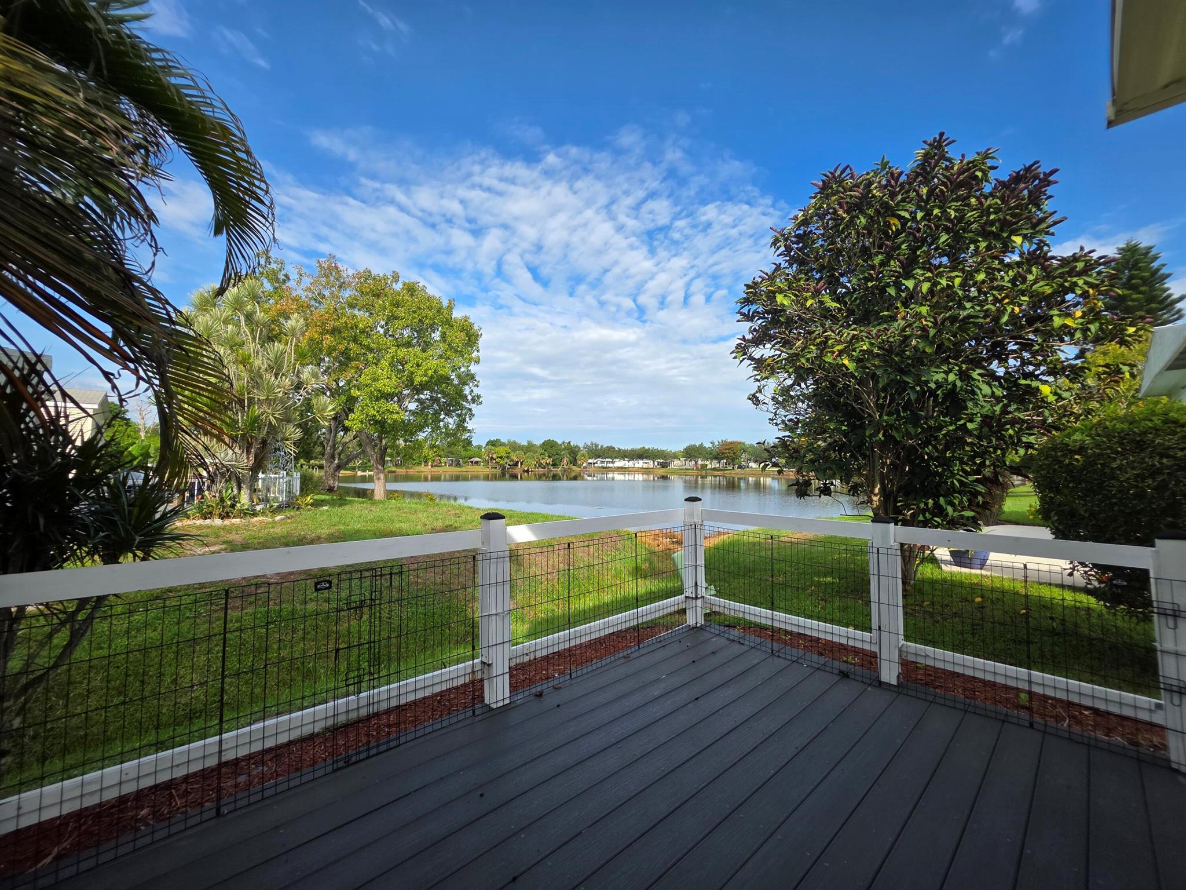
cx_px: 593
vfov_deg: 89.9
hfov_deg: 106.2
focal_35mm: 13
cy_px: 445
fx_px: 445
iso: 40
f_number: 1.9
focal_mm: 2.2
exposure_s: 1/1286
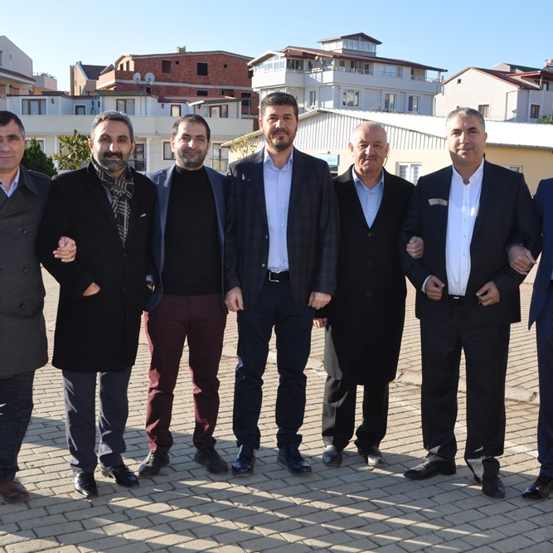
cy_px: 279
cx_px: 264
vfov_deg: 39.2
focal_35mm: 43
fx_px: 777
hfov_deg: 39.2
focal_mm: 22
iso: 200
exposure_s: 1/200
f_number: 8
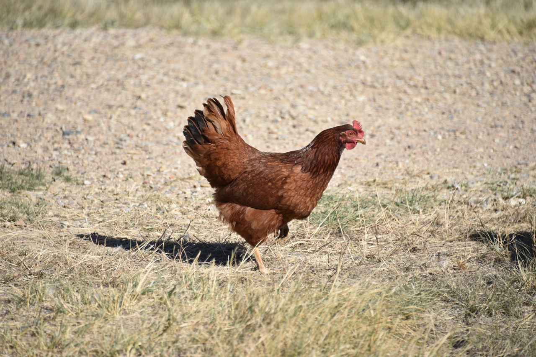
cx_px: 268
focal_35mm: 300
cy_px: 178
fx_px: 4467
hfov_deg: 6.9
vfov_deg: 4.6
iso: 160
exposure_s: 1/640
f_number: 5.6
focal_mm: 300
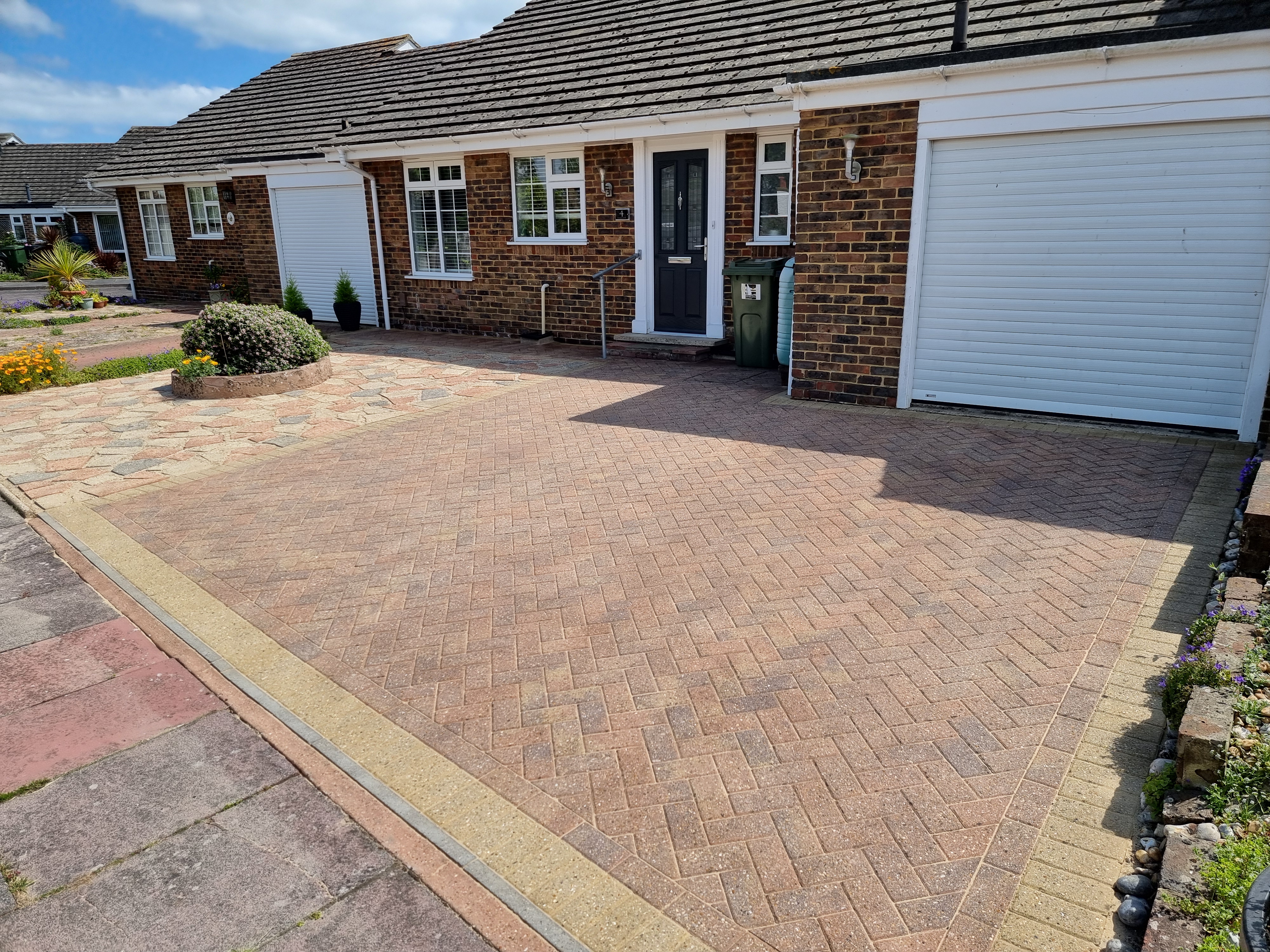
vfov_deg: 56.8
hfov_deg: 71.6
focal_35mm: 24
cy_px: 476
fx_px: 881
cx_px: 635
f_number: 1.8
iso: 50
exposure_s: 1/922
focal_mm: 6.7
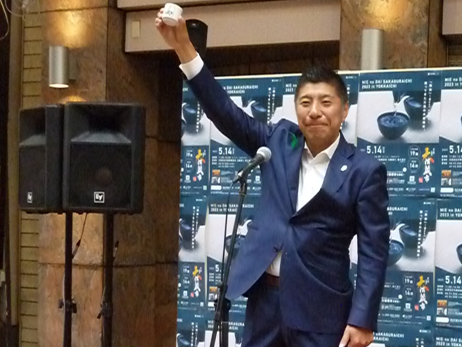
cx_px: 356
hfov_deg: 23.6
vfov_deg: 17.8
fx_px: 1094
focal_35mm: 82
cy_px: 280
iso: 1600
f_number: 3.1
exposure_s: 1/125
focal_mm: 7.4
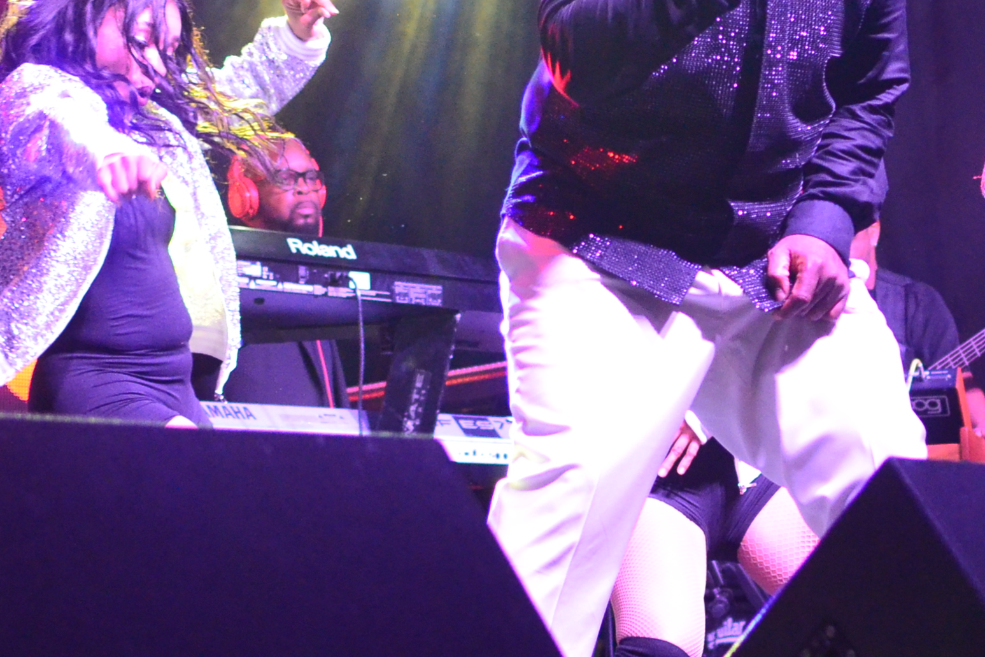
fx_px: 3425
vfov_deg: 10.9
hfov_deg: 16.2
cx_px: 819
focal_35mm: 125
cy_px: 41
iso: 3200
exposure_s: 1/250
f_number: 2.8
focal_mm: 35
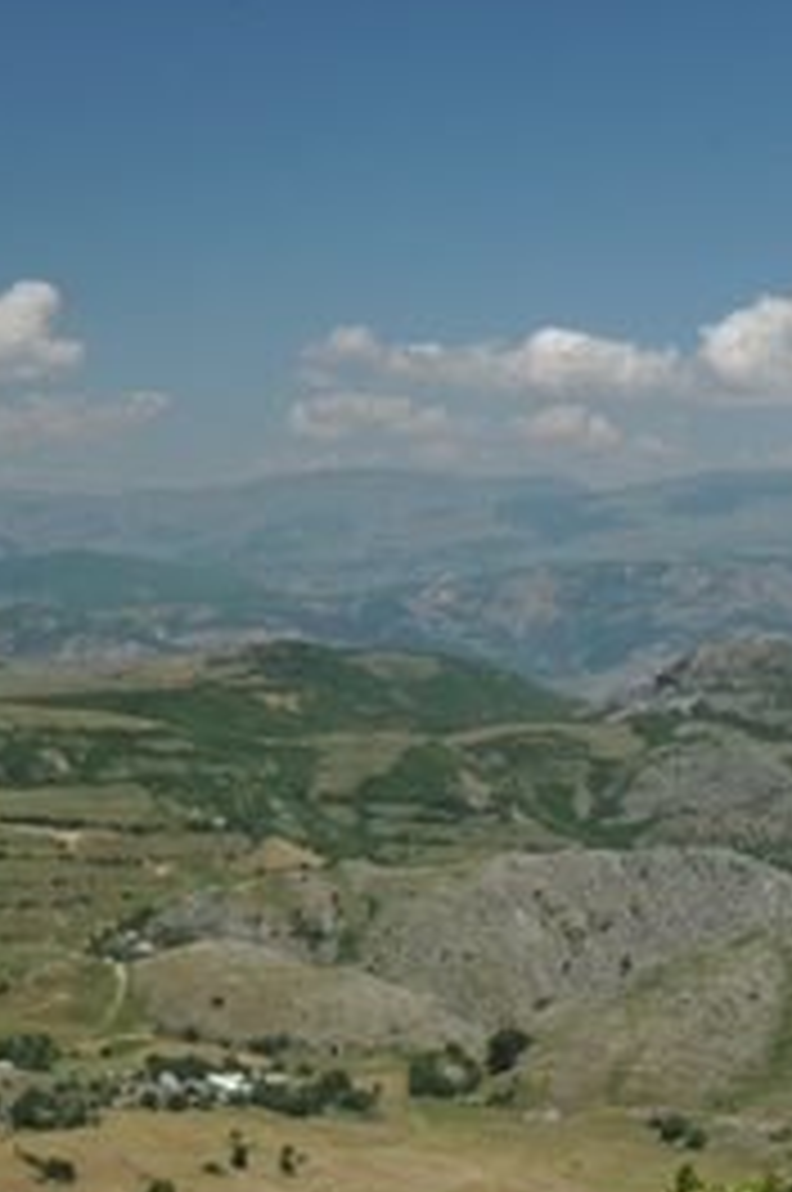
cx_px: 410
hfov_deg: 23.3
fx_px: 1919
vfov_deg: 33.7
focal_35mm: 58
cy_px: 911
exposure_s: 1/40
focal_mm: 16
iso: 200
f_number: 20
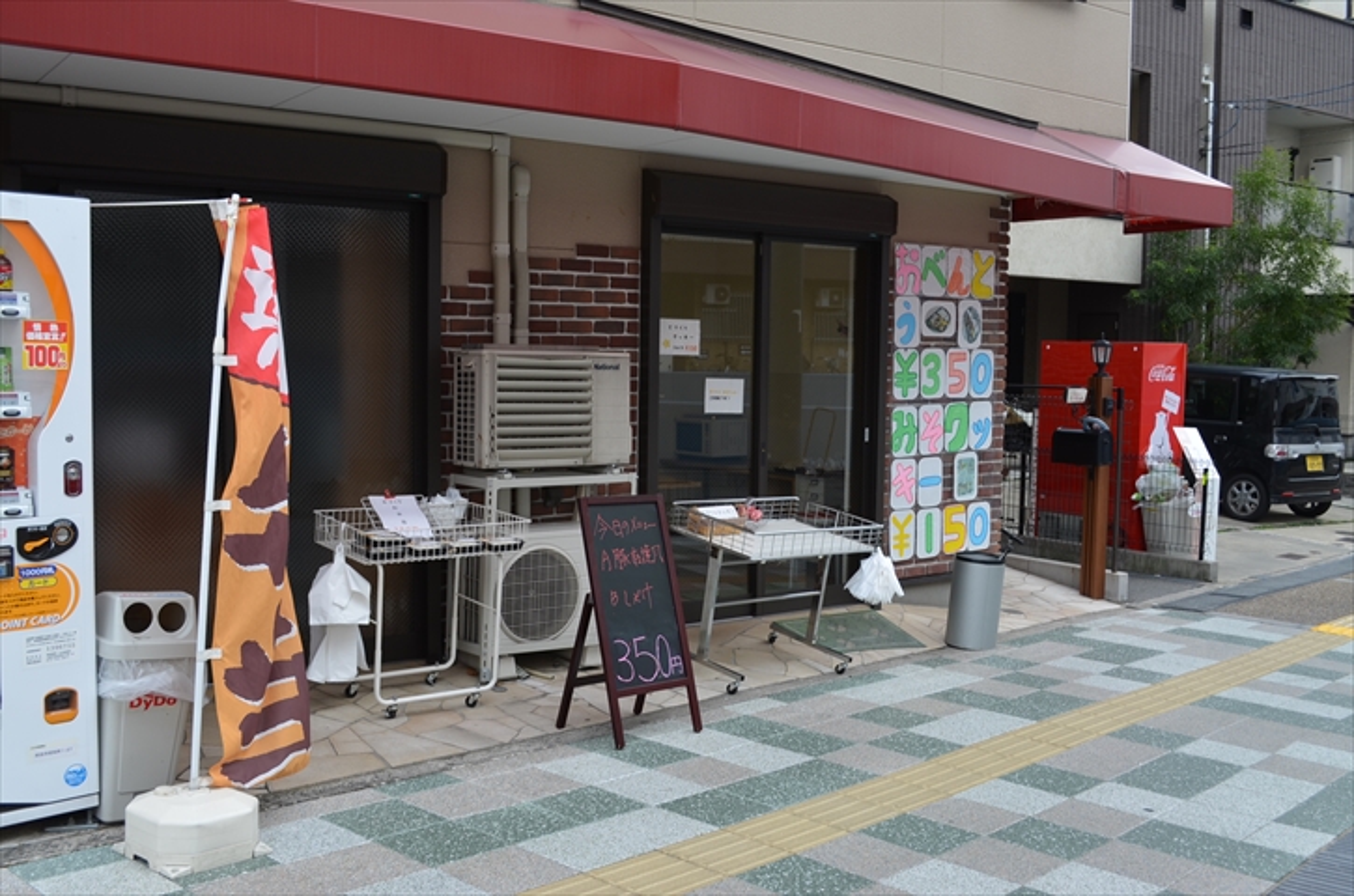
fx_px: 1351
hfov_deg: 53.2
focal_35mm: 36
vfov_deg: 36.7
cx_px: 677
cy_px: 448
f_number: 6.3
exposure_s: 1/160
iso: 200
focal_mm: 24
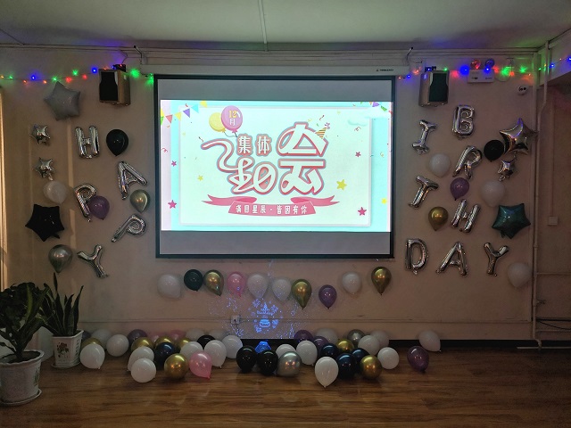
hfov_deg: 67.3
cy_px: 214
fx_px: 429
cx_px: 286
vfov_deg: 53.1
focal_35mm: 26
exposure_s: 6
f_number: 1.8
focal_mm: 4.75
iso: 64
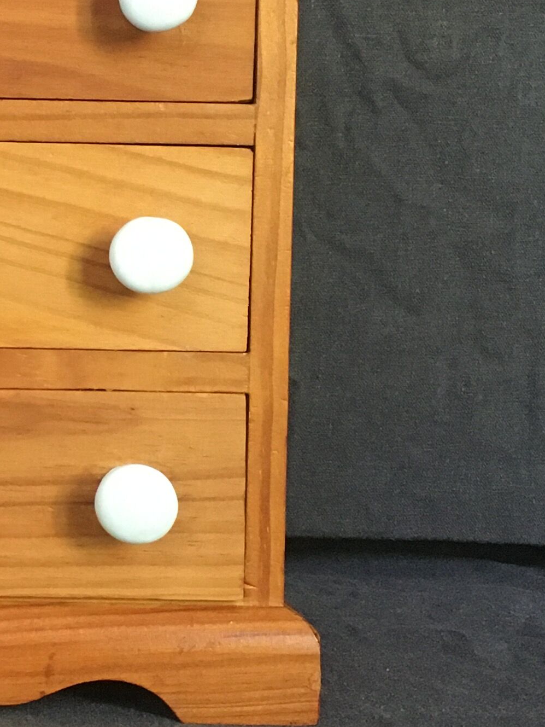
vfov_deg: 22.2
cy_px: 311
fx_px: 1847
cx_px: -101
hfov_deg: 16.1
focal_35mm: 88
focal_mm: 4.15
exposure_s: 1/25
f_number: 2.2
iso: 250
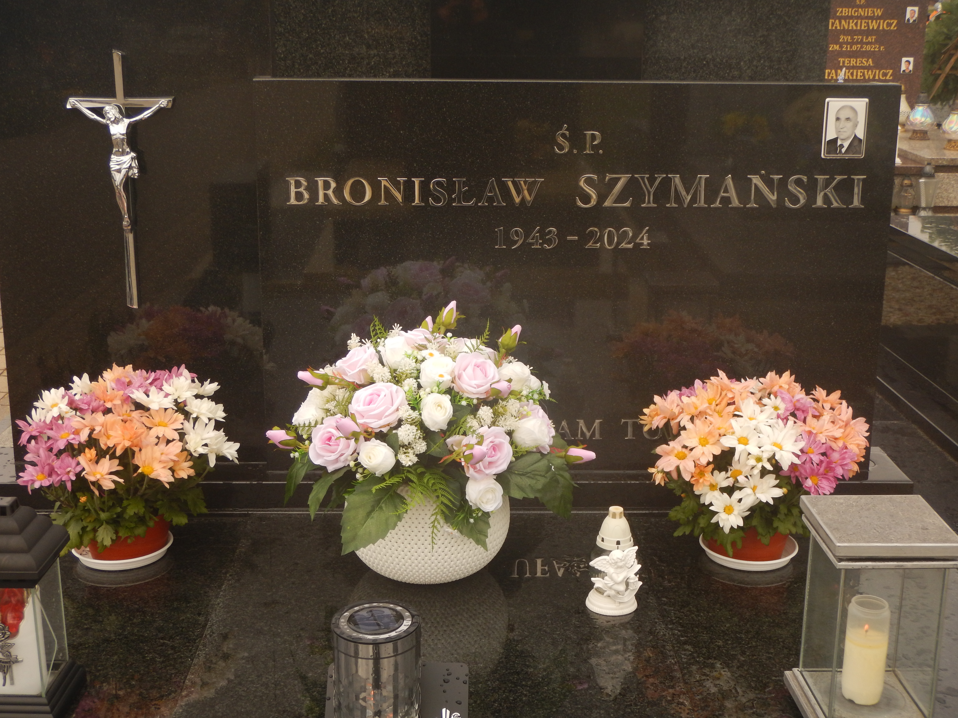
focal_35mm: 48
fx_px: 1328
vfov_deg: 30.3
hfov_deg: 39.7
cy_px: 359
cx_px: 479
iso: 125
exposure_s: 1/200
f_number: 4.3
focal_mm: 8.5
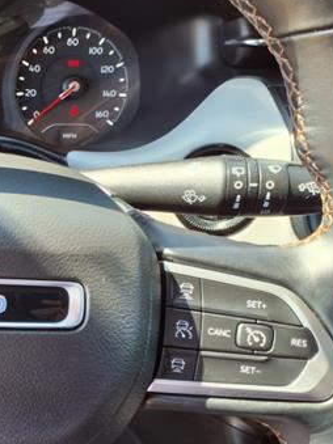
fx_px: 655
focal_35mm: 51
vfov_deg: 37.1
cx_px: -47
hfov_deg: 26.0
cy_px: 299
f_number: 1.9
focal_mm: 3.58
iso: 40
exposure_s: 1/120
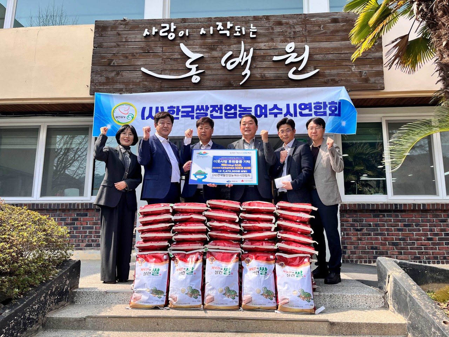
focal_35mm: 26
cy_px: 168
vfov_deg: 53.1
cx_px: 224
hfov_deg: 67.3
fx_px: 337
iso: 50
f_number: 1.6
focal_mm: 5.1
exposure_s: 1/1372
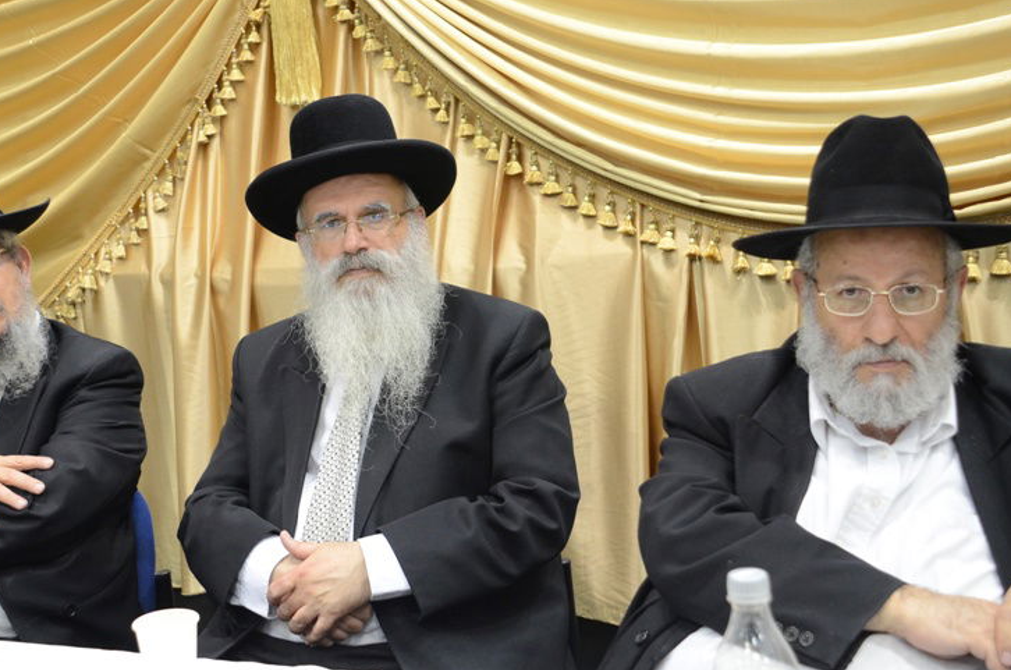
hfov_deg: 36.1
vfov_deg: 24.5
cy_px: 298
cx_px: 383
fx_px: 1542
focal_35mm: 55
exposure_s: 1/60
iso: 1250
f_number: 4
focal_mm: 26
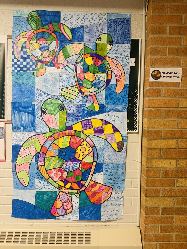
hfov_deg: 56.8
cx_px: 94
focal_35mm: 24
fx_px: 173
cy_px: 124
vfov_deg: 71.6
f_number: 1.78
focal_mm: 6.76
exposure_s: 1/60
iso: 200
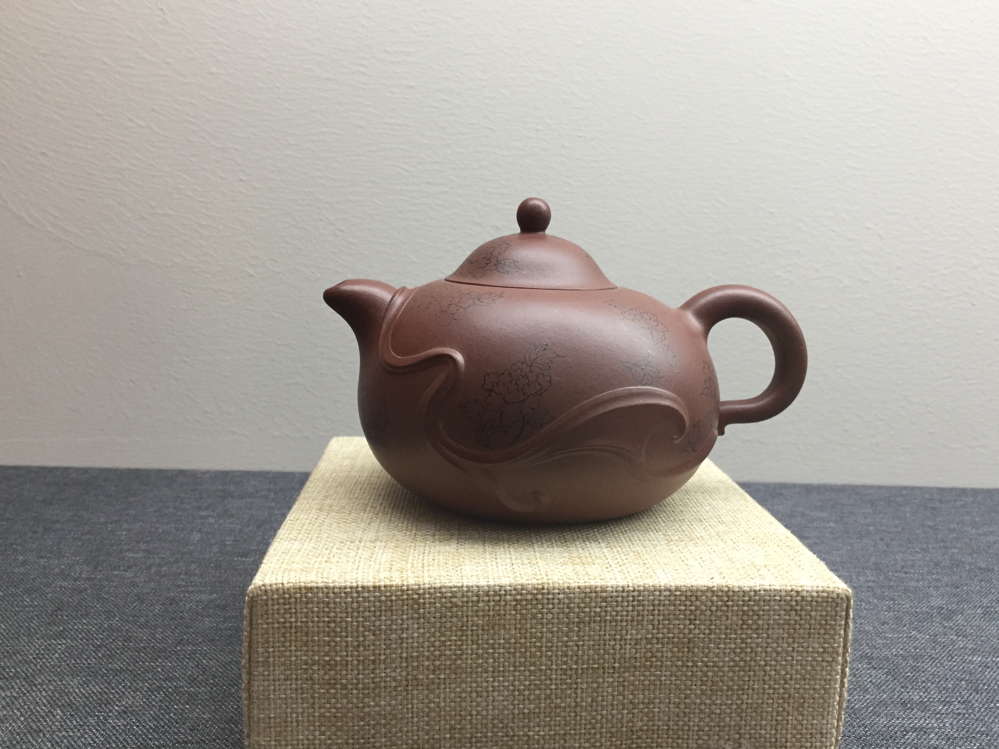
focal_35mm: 30
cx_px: 506
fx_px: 866
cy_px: 365
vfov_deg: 46.8
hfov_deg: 60.0
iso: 200
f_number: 2.2
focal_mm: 4.15
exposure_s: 1/33
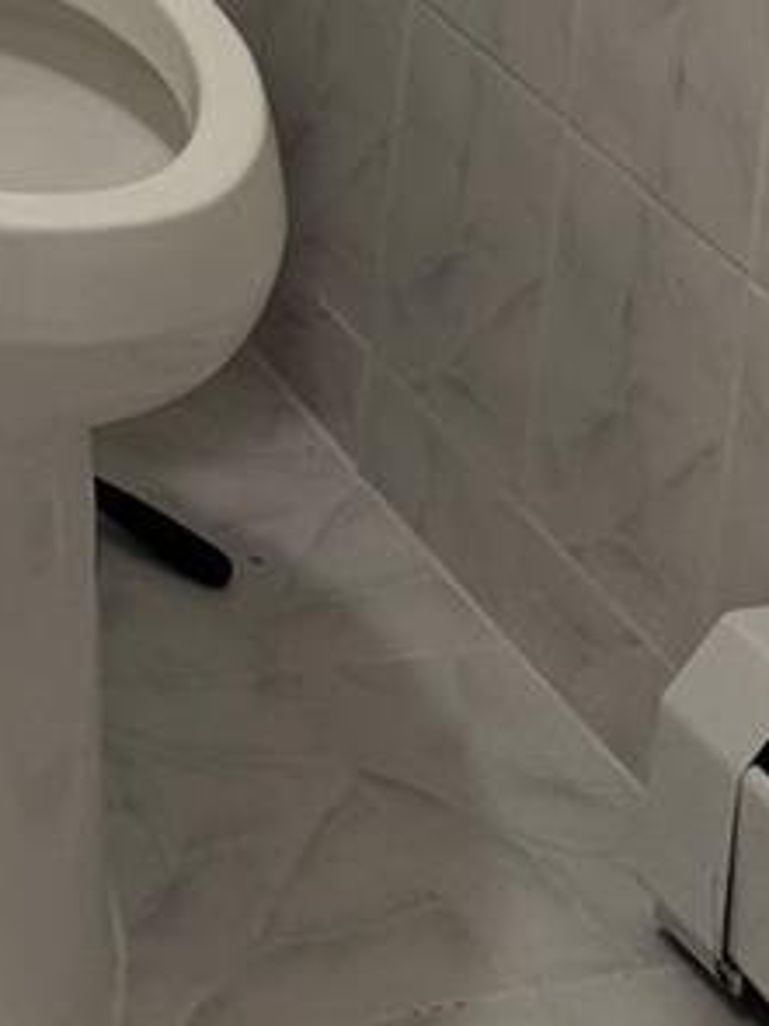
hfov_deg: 11.6
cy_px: -1057
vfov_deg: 13.4
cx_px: -143
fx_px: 3705
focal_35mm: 125
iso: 160
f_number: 1.78
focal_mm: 6.76
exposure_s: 1/60
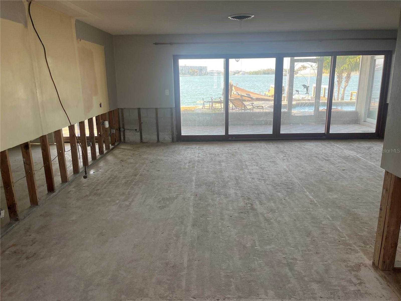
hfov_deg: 67.3
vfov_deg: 53.1
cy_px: 150
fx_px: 301
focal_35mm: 26
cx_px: 200
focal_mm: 5.1
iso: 100
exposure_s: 1/122
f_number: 1.6
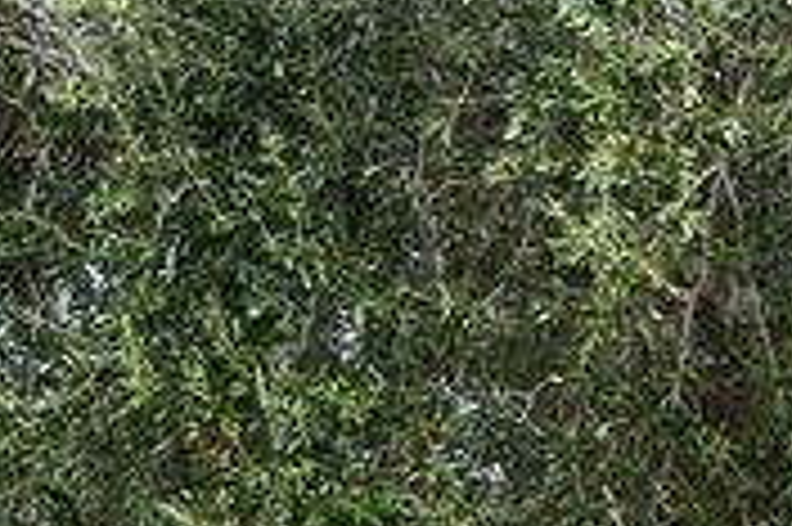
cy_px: 647
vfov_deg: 6.0
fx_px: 4967
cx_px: 855
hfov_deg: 9.0
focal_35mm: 226
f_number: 6.3
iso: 200
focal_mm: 31
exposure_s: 1/250
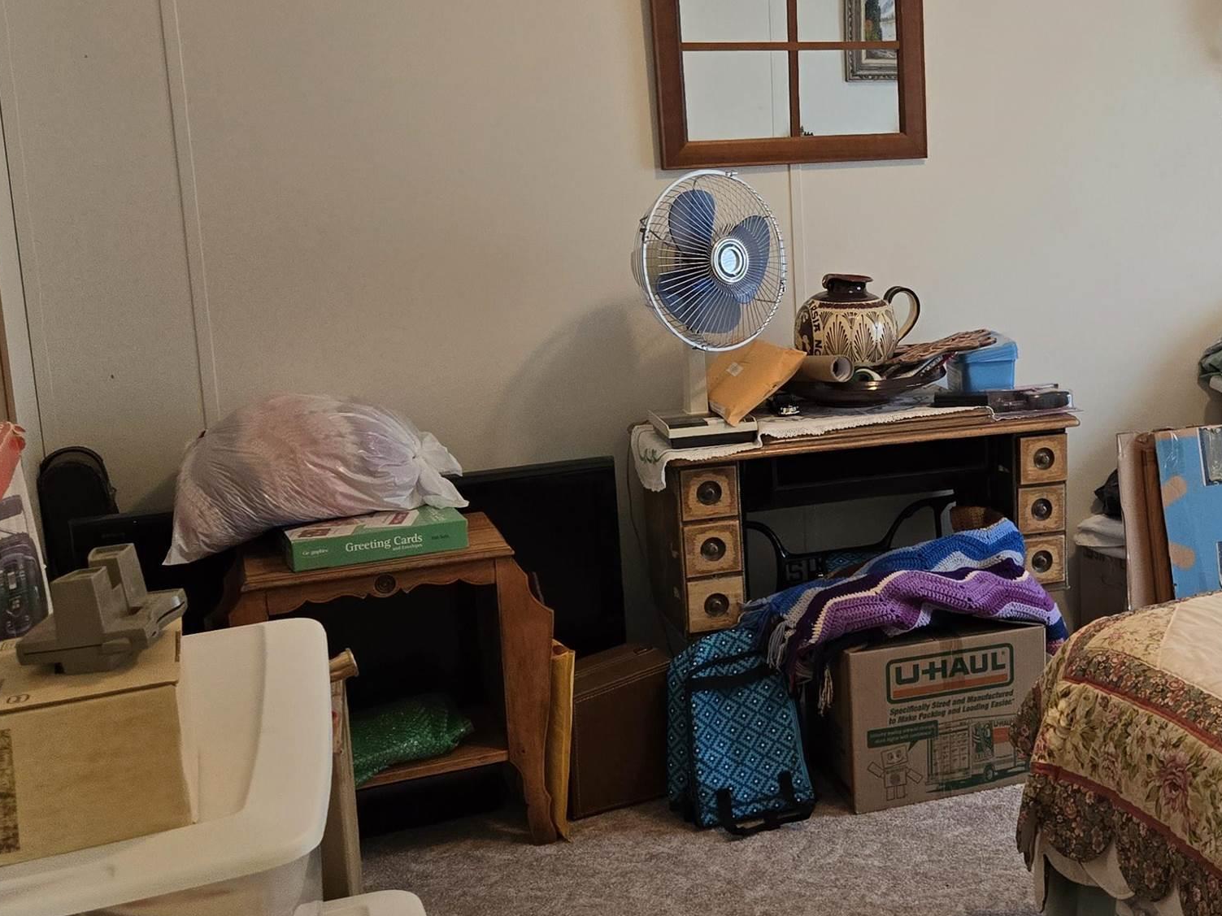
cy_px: 415
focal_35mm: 47
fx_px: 1659
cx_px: 1004
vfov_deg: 30.9
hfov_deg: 38.7
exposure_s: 1/120
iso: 160
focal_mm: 5.4
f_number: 1.8
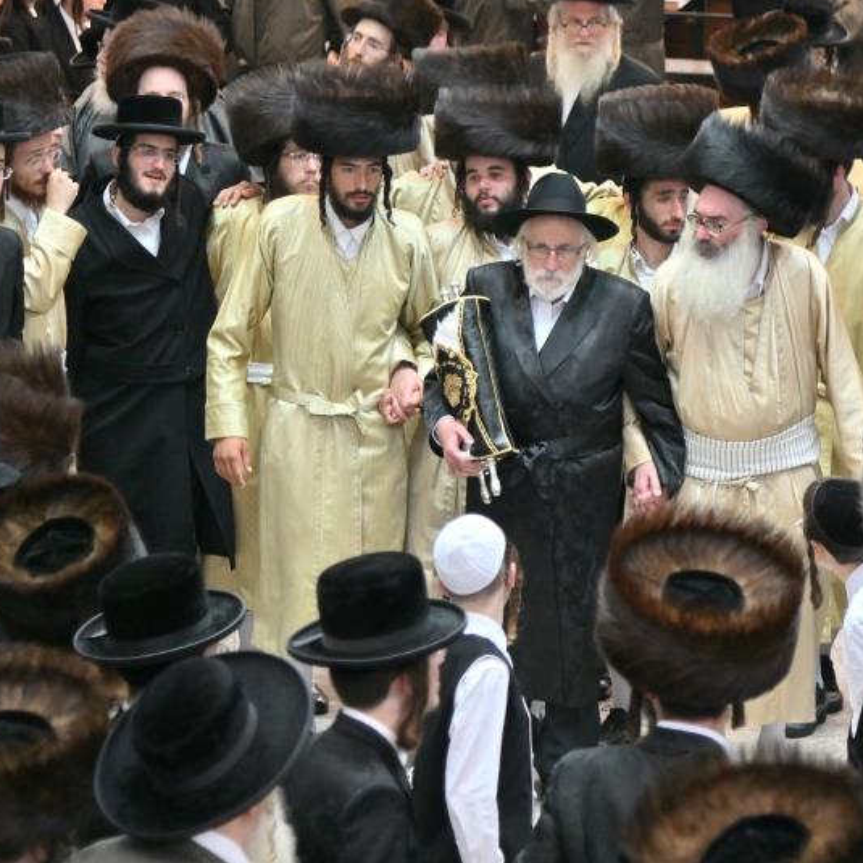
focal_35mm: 239
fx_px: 6741
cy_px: 408
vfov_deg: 7.3
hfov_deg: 7.3
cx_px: 686
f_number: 4
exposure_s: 1/160
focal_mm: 98
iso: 400
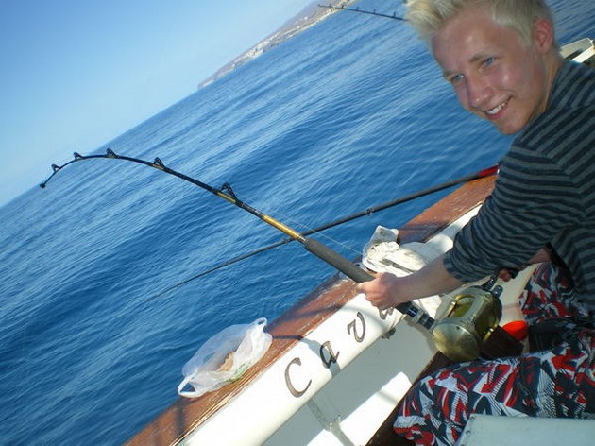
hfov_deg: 51.4
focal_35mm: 36
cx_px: 298
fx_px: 619
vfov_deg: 39.6
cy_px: 223
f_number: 4.6
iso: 50
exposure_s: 1/400
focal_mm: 6.3
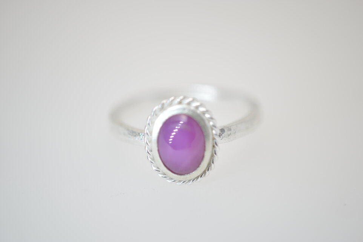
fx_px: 1285
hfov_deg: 16.1
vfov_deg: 10.7
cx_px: 182
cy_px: 121
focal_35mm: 128
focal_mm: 85
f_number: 4.2
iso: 100
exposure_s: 1/125
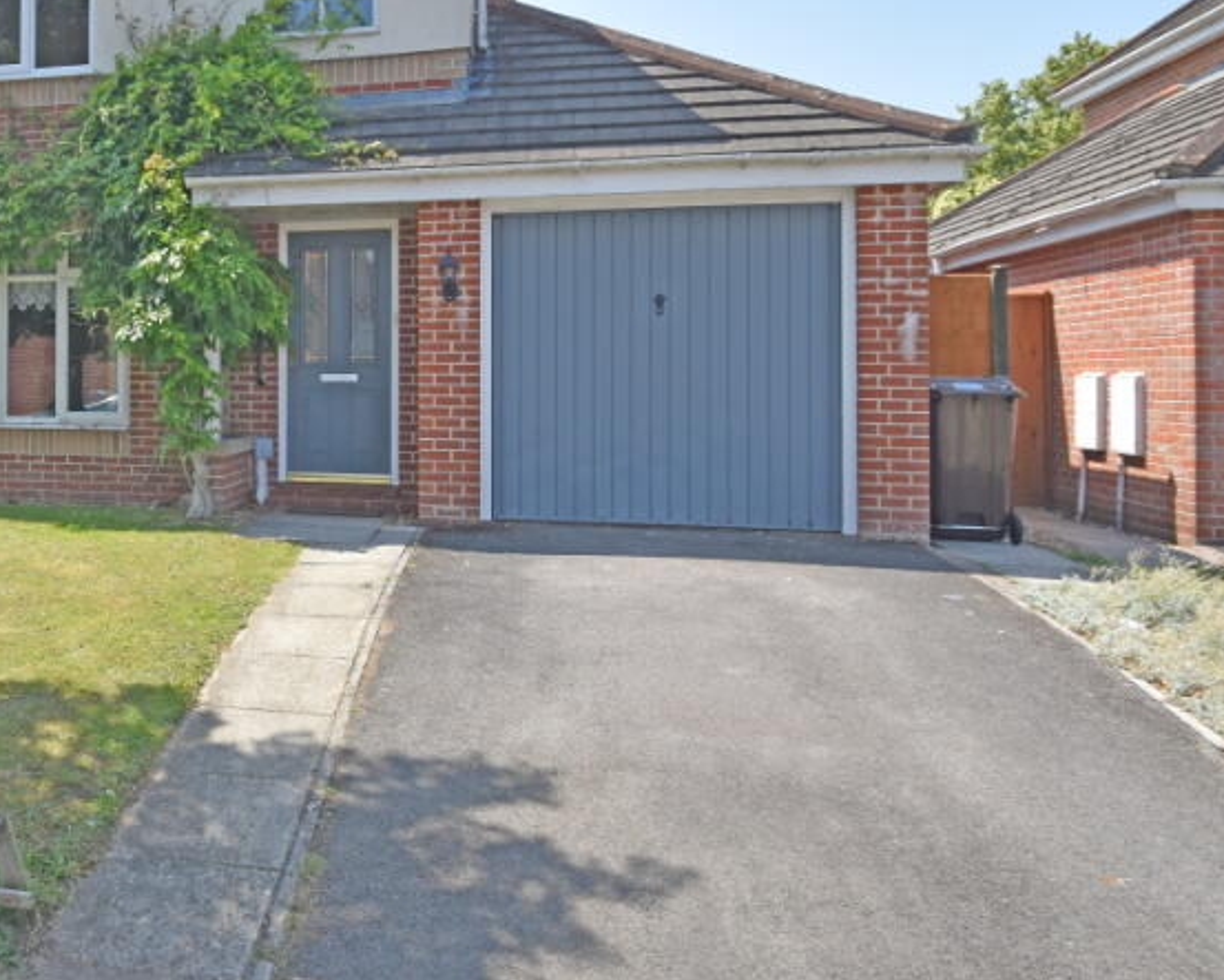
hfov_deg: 47.8
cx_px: 133
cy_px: 342
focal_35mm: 34
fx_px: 1228
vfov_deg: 43.0
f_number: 8
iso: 200
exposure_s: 1/250
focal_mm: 13
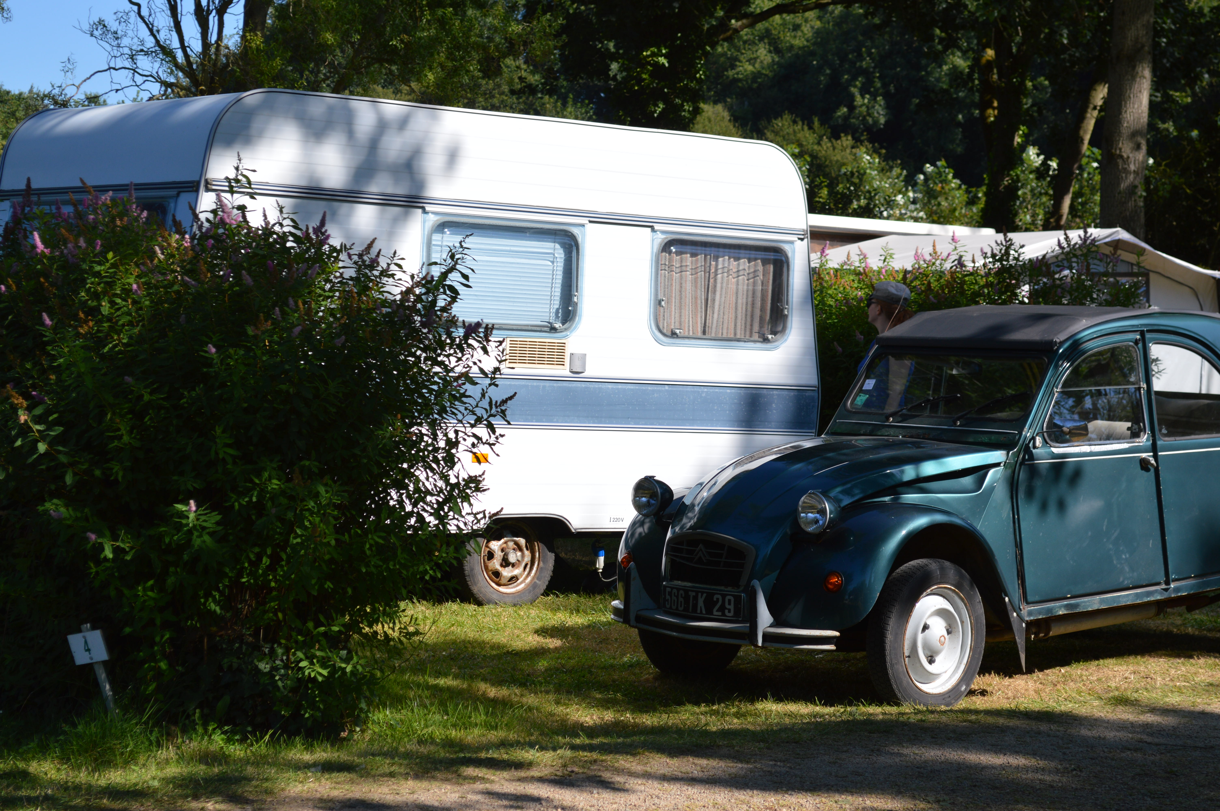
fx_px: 2793
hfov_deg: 24.6
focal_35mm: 82
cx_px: 610
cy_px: 406
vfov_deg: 16.5
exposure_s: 1/250
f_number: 8
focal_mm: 55
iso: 100
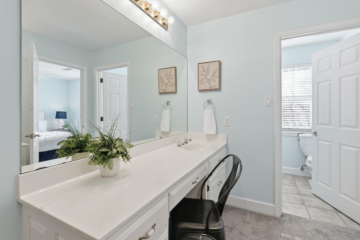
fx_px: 170
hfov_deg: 93.3
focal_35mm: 17
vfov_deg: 70.4
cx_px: 177
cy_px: 114
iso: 250
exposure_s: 1/80
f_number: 9
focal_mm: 16
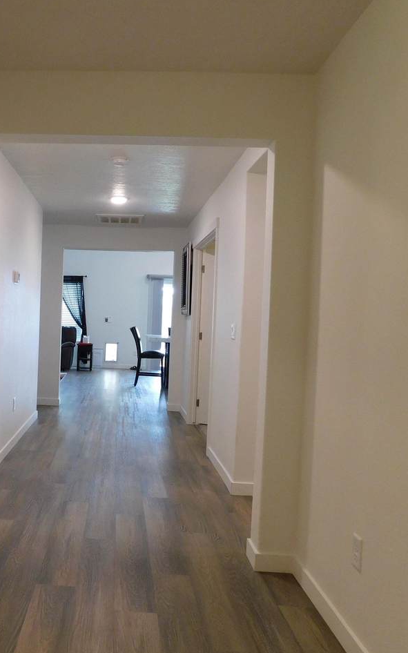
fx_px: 587
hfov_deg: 37.0
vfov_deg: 58.1
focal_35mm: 33
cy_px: 326
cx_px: 81
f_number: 3
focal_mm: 4
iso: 200
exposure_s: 1/30
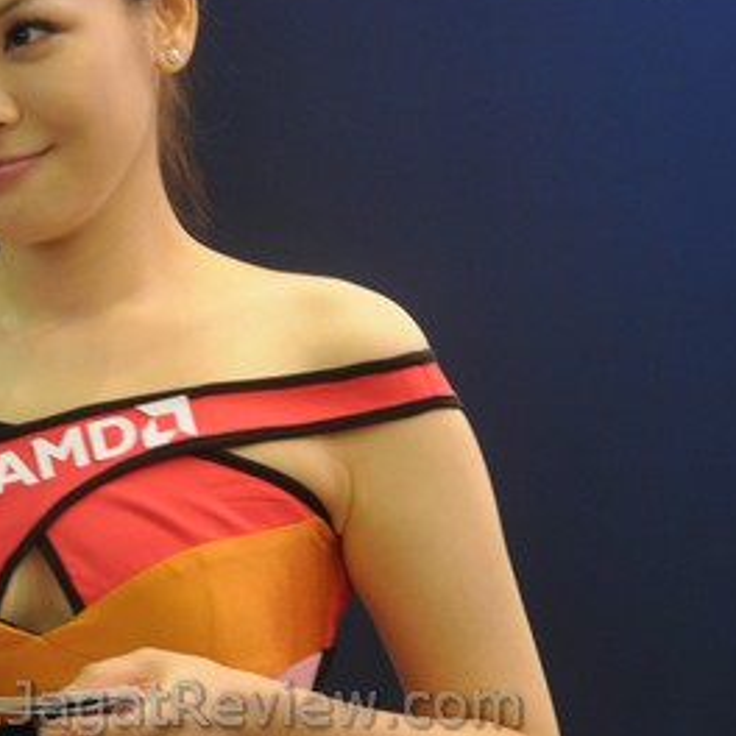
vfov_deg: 6.4
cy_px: 291
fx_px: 6614
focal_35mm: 275
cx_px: 184
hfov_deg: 6.4
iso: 800
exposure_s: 1/40
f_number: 5.3
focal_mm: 95
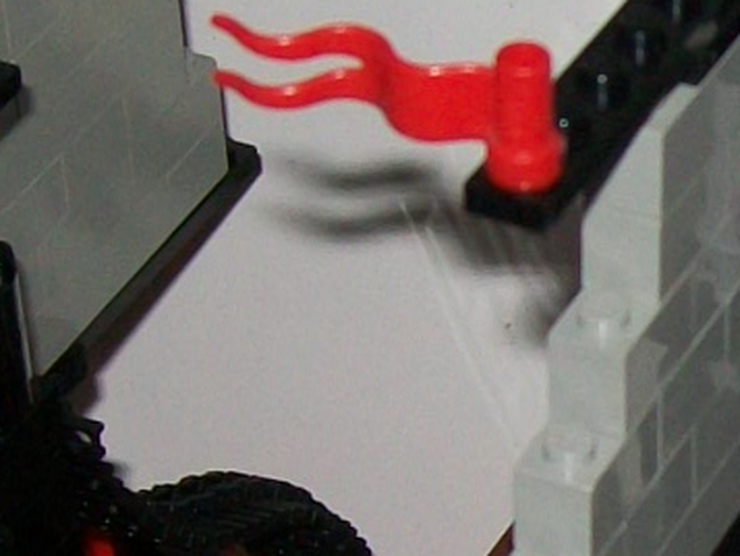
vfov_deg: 7.6
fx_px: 4170
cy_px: 539
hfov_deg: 10.0
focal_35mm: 195
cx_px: 933
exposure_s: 1/60
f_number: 2.7
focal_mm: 6.1
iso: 64
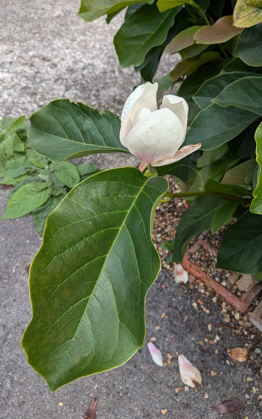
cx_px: 131
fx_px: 331
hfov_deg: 43.1
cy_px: 210
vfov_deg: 64.6
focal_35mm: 29
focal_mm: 4.38
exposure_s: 1/1560
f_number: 1.73
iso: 42
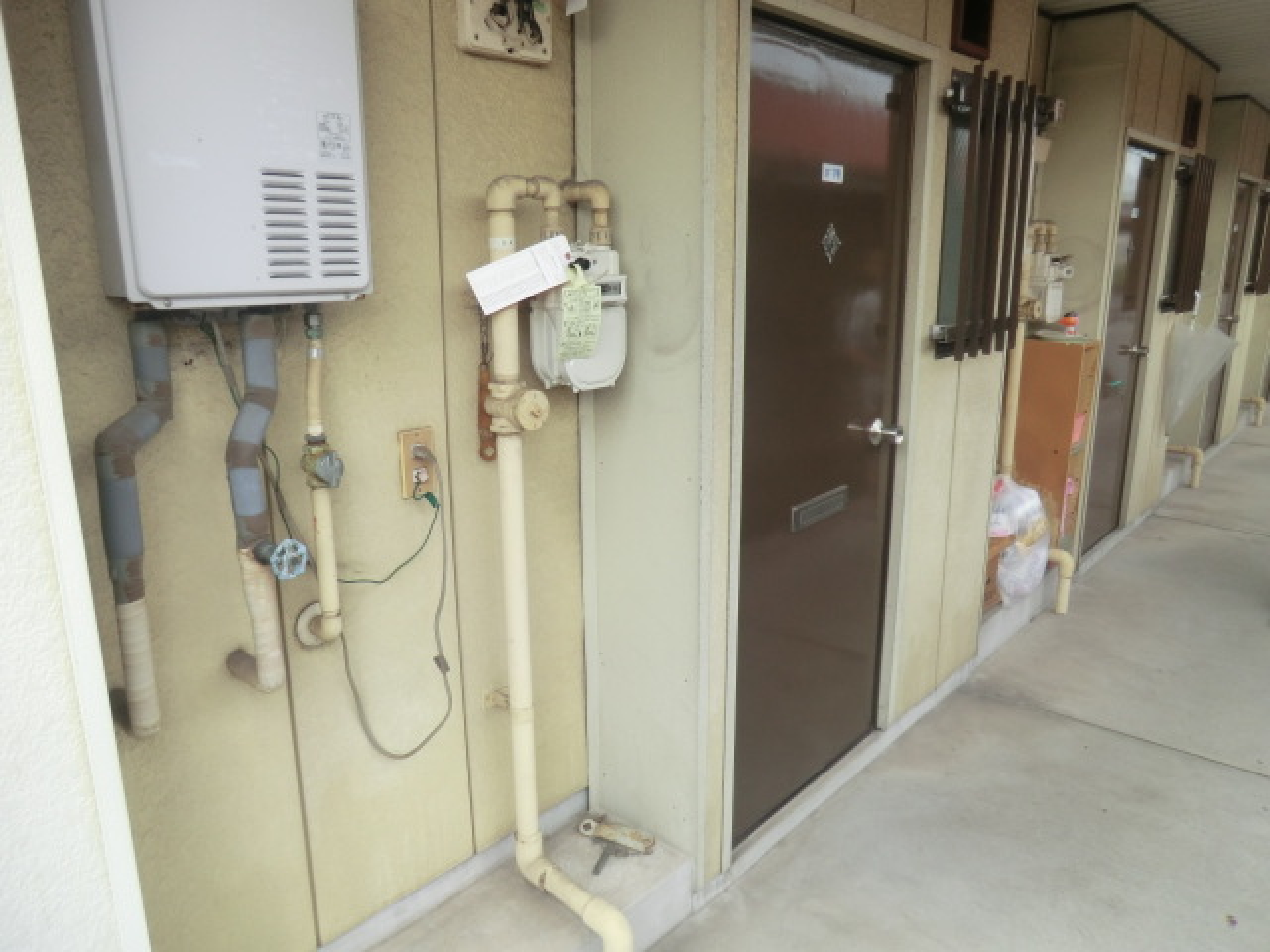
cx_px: 635
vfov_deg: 56.8
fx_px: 881
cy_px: 476
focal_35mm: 24
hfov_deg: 71.6
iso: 80
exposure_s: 1/60
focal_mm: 4.3
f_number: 3.2
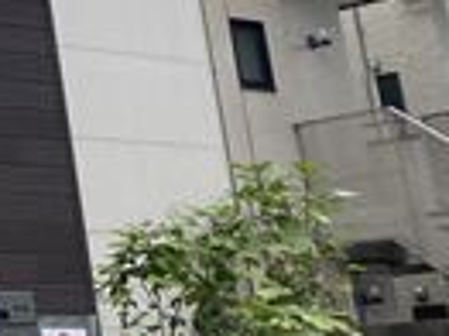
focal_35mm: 137
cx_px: -511
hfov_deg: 12.3
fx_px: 1775
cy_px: -58
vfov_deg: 10.6
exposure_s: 1/1567
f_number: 1.8
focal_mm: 3.99
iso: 20
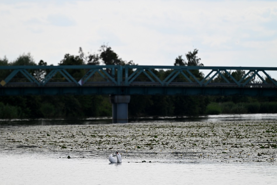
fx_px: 2309
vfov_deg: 4.6
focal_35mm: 300
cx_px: 138
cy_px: 92
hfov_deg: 6.9
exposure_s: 1/1000
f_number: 5.6
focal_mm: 300
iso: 200
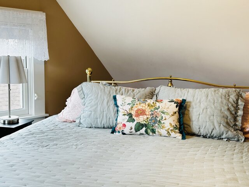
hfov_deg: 39.7
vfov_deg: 30.3
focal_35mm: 48
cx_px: 124
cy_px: 94
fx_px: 345
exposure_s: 1/60
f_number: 1.78
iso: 160
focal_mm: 6.86
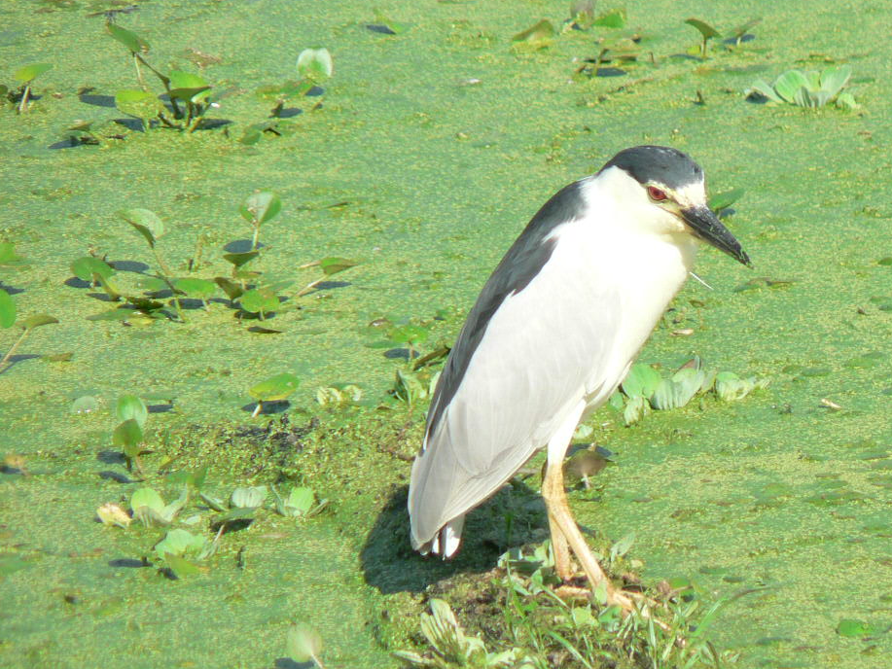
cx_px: 607
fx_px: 13376
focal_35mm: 519
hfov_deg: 3.8
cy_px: 297
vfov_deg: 2.9
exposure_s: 1/1000
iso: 100
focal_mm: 62
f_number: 3.3
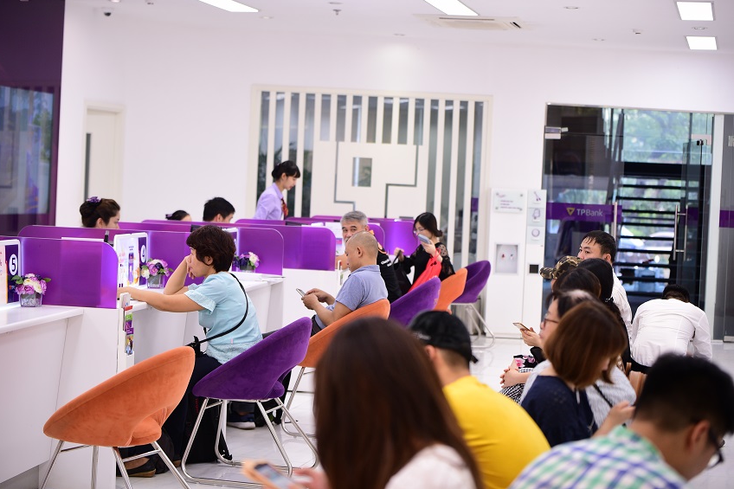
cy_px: 241
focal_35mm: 71
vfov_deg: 19.2
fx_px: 1447
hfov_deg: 28.5
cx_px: 363
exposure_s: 1/160
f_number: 2.8
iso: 800
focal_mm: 70
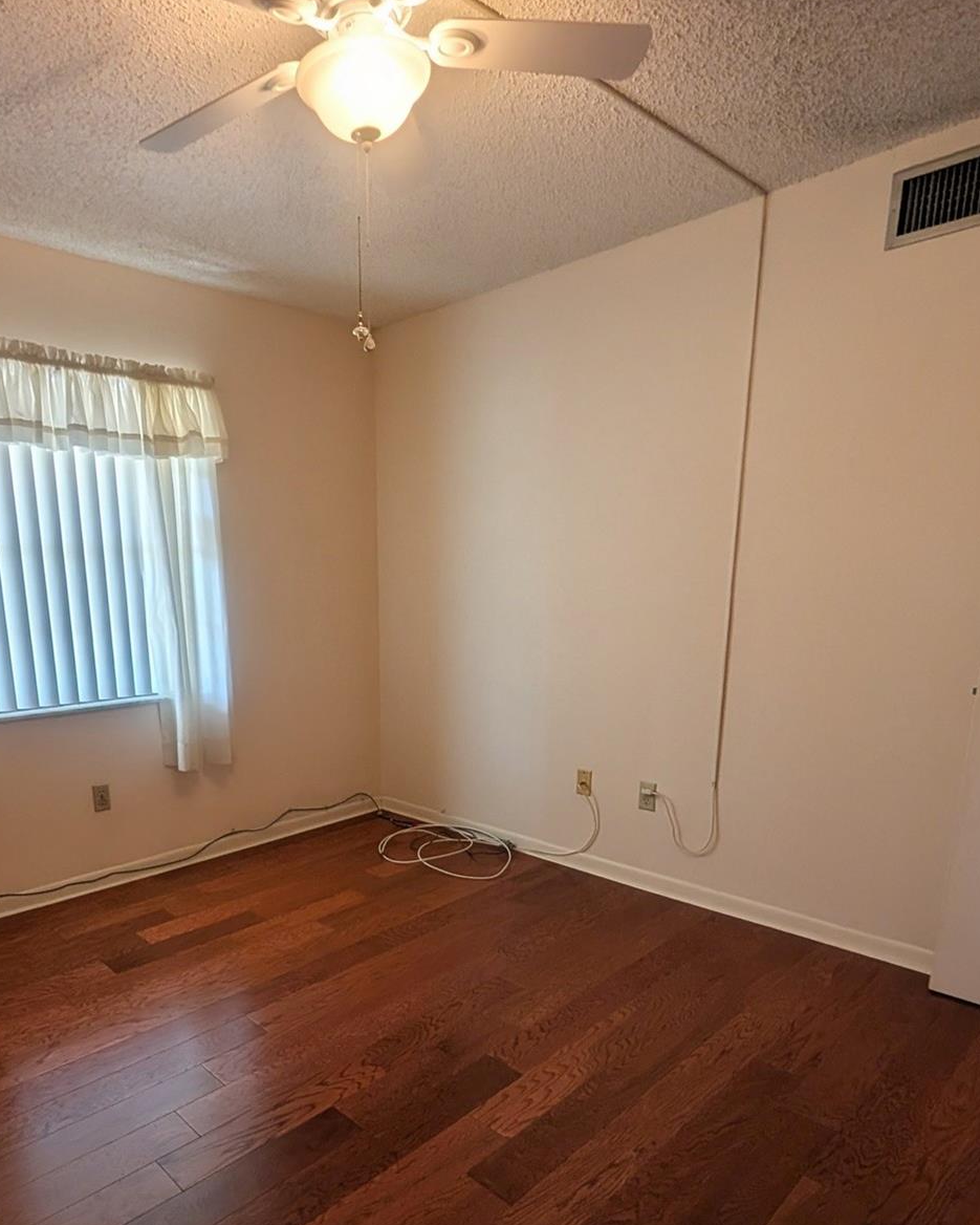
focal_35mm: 16
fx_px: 580
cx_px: 369
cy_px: 602
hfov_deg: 79.0
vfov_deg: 93.1
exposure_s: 1/60
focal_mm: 2.02
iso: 68
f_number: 1.7
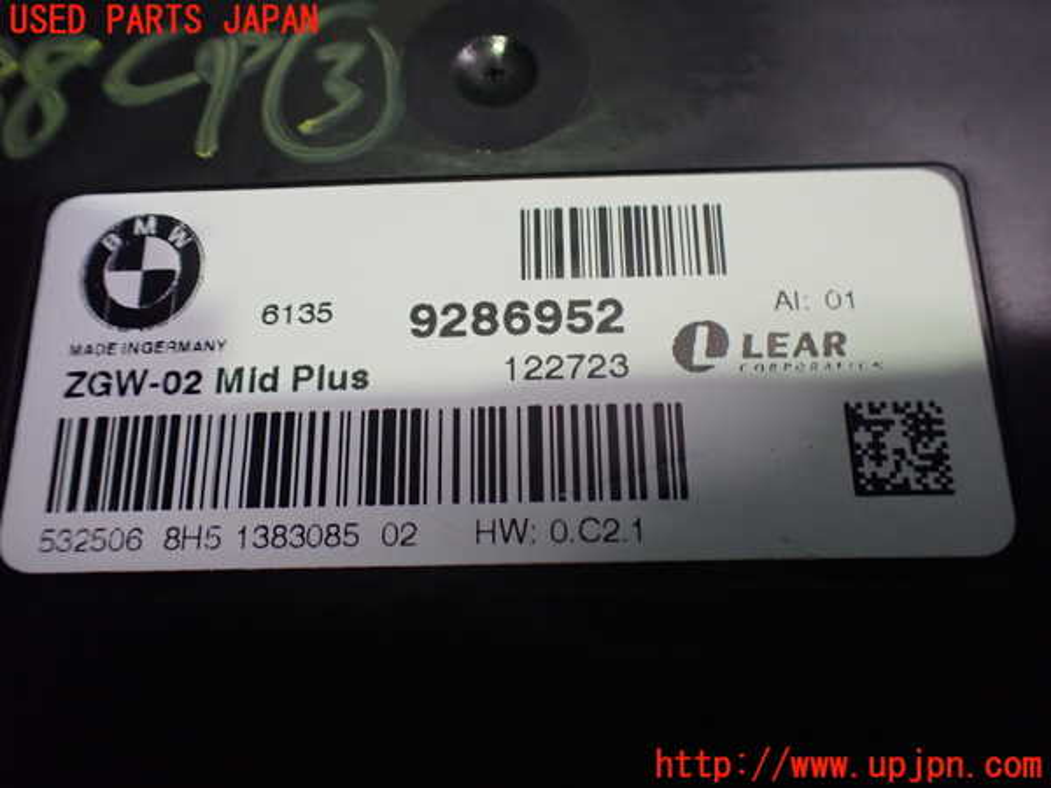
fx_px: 911
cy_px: 394
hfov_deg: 60.0
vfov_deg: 46.8
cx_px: 526
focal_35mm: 30
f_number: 2.3
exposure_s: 1/100
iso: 800
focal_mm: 5.4
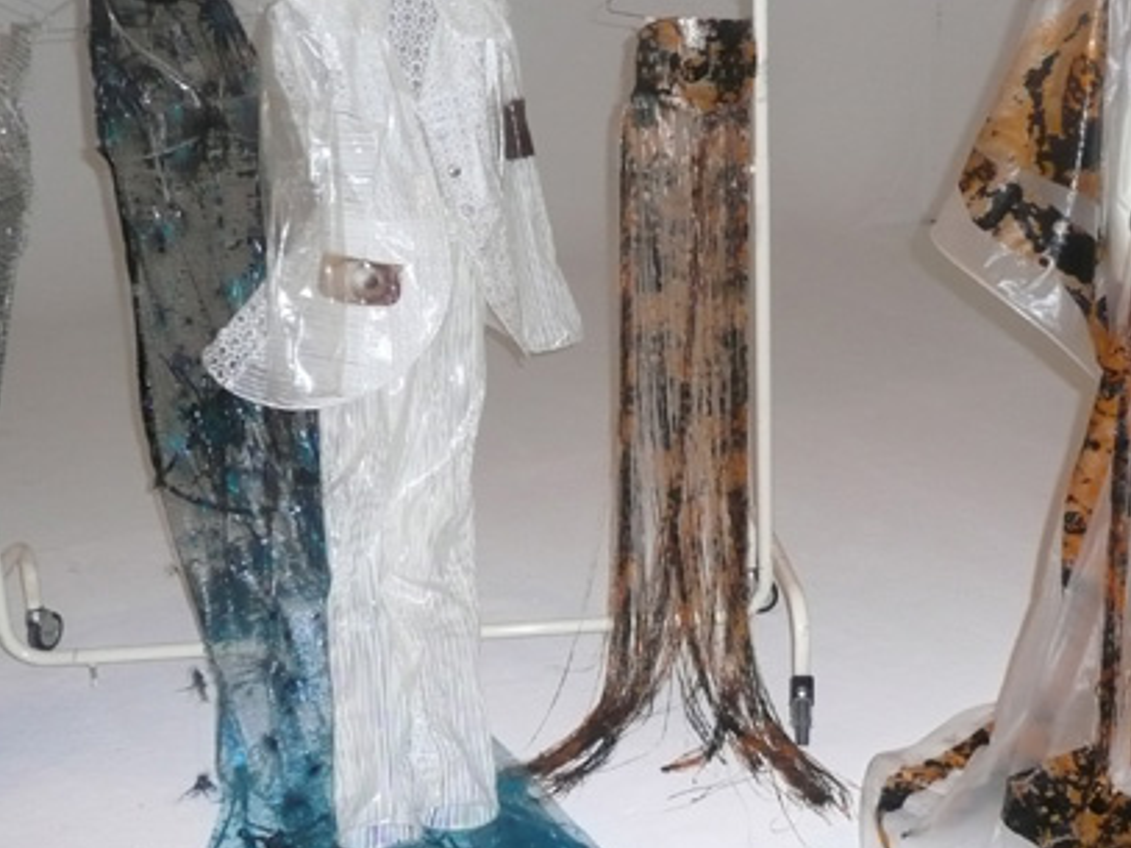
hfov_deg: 42.6
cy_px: 309
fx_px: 1437
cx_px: 709
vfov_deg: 32.7
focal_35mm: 44
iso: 250
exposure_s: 1/30
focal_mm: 4.6
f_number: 3.3
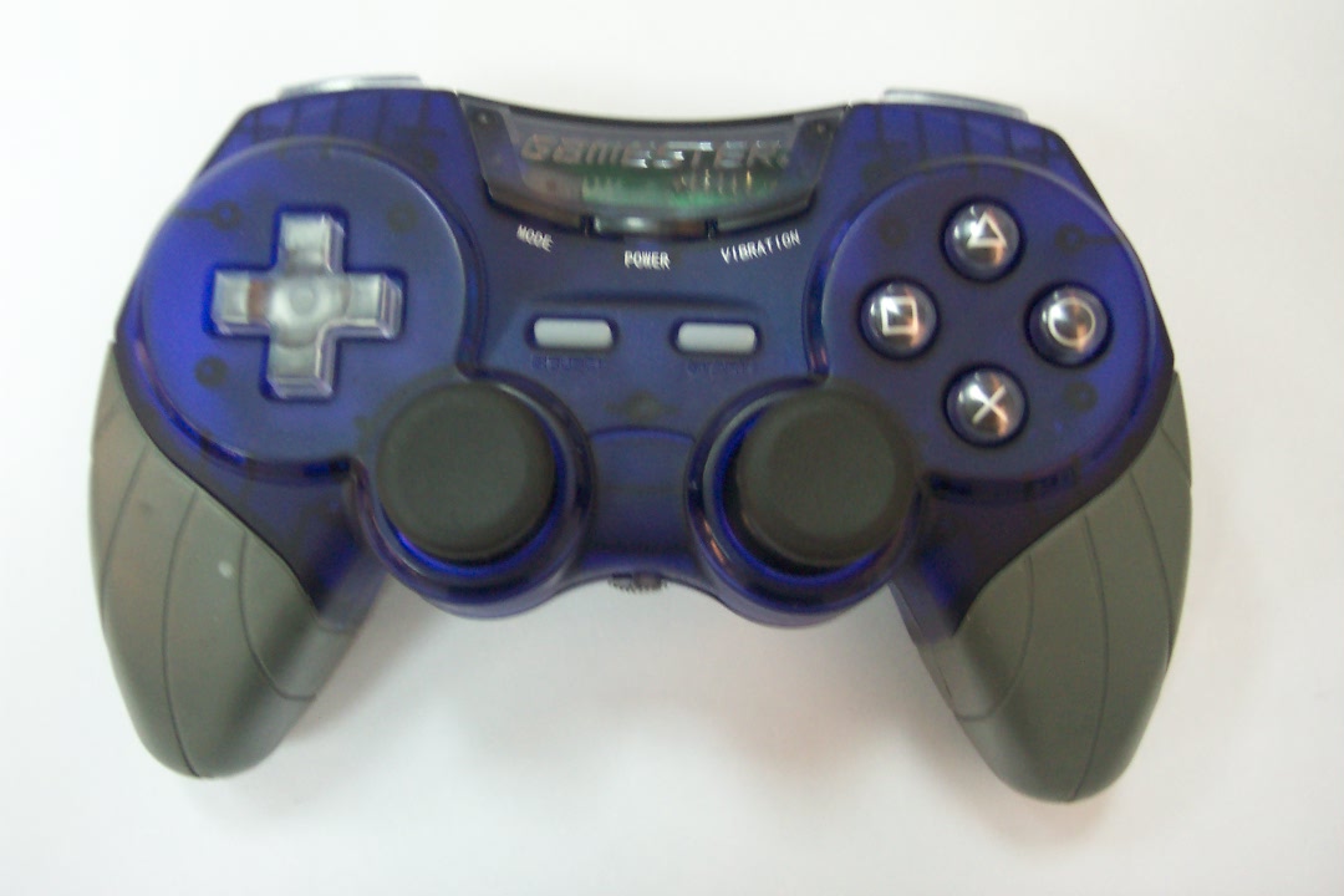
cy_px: 448
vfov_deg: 35.1
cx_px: 672
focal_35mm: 38
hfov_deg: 50.7
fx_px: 1419
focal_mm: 8
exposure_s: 1/8
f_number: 2.8
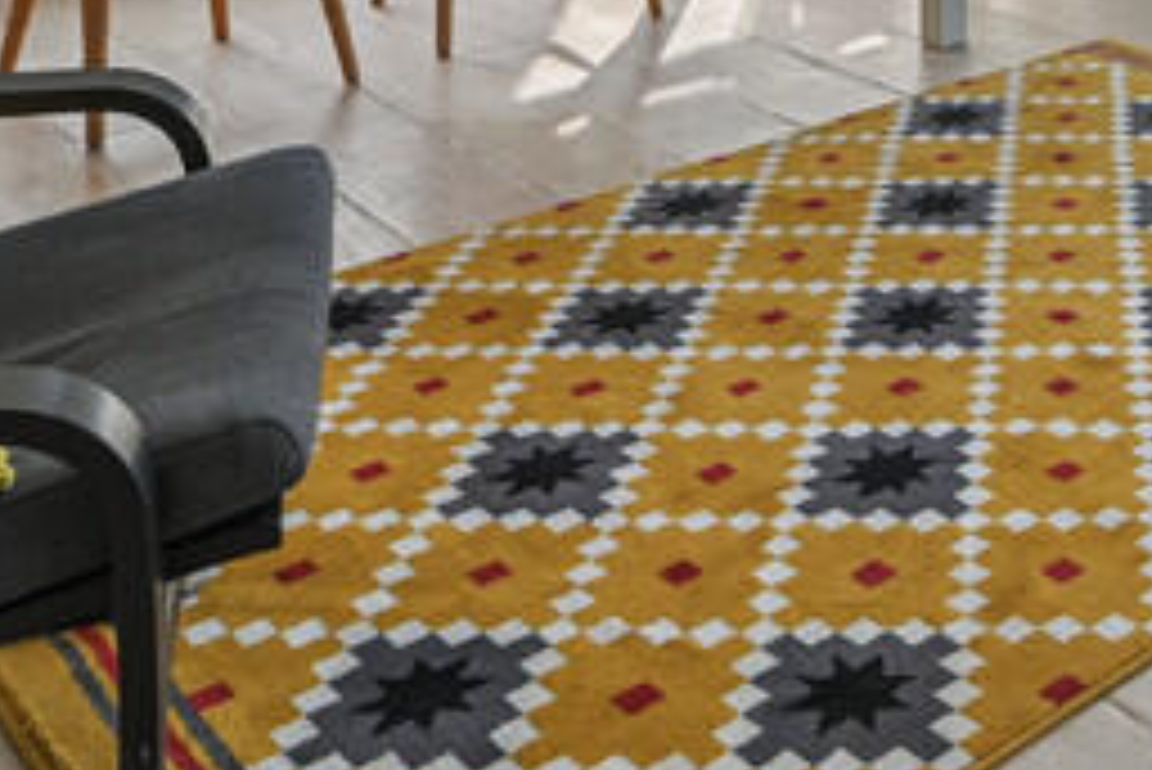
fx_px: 1793
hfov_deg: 32.2
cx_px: 1206
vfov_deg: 19.6
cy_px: -520
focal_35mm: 56
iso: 400
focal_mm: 14
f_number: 8
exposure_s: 1/20
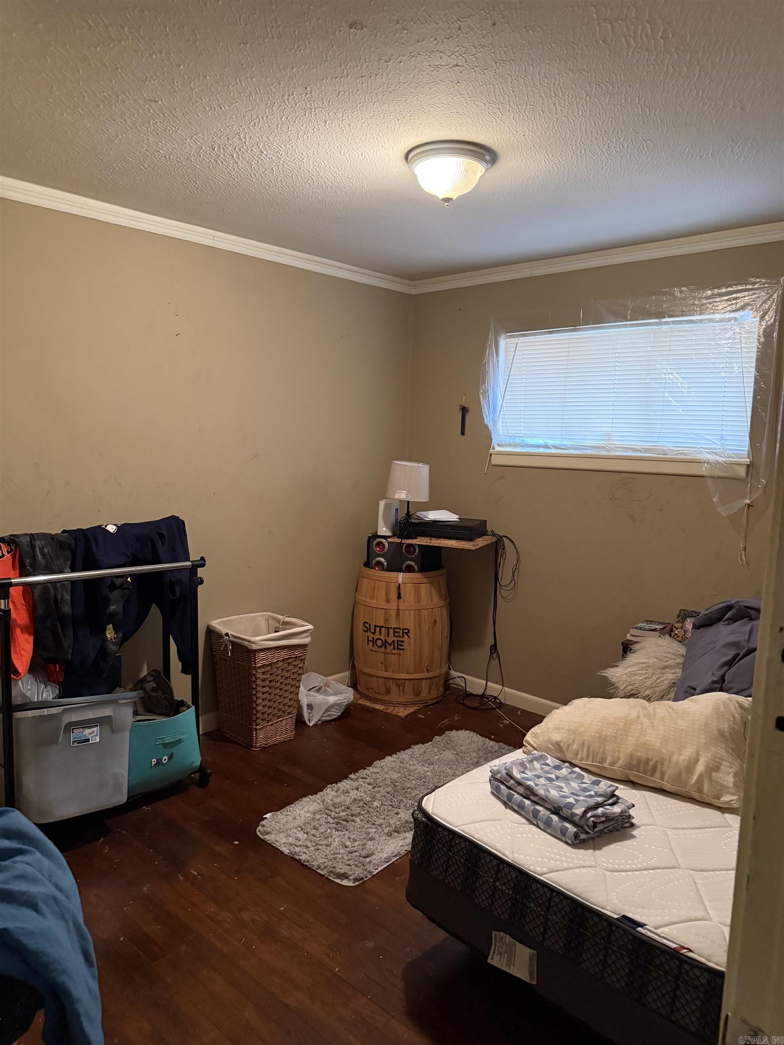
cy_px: 522
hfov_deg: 56.8
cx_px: 392
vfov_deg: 71.6
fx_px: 725
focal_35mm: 24
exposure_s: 1/40
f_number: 1.78
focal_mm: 6.76
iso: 640
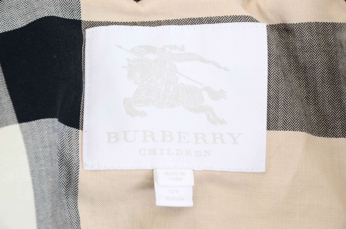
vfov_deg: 8.7
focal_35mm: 158
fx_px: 1511
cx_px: 173
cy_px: 114
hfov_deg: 13.1
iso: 160
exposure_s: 1/60
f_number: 8
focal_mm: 105
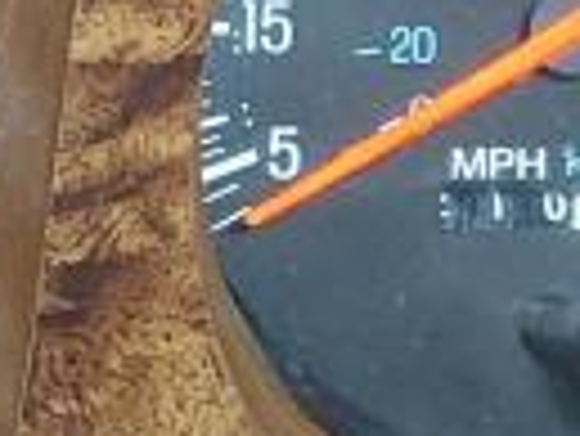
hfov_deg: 15.7
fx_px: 1694
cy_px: -49
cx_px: -549
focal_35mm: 101
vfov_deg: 14.3
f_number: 2.2
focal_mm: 1.74
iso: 320
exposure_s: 1/40
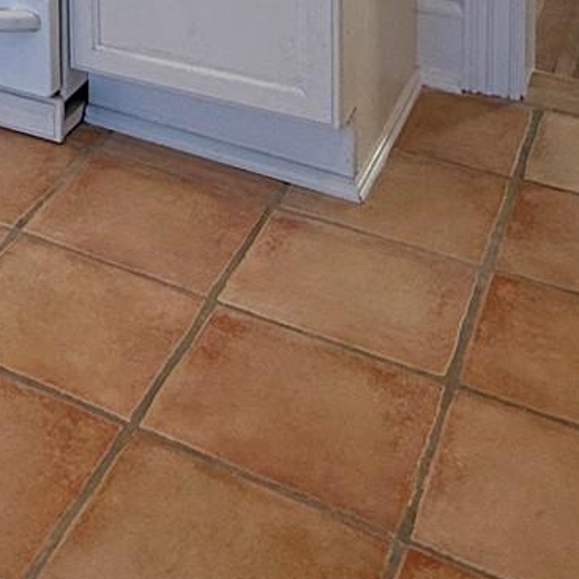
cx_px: -186
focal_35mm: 69
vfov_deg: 19.7
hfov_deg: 22.3
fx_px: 1306
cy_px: -407
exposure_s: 1/134
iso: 64
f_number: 2.2
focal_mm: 2.22
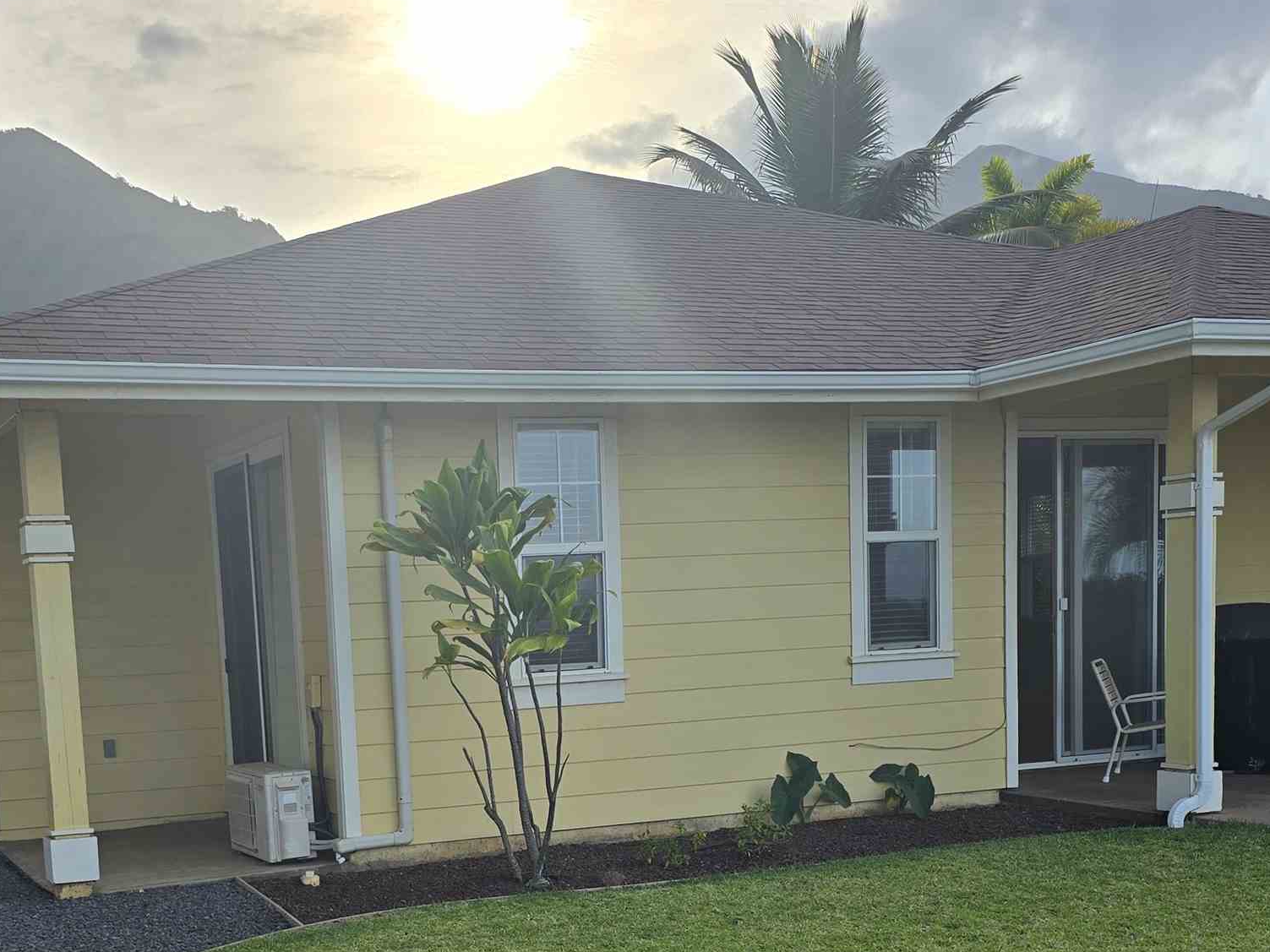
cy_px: 838
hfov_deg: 40.3
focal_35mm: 47
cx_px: 509
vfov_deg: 29.7
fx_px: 1724
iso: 12
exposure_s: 1/864
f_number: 1.7
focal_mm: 6.3
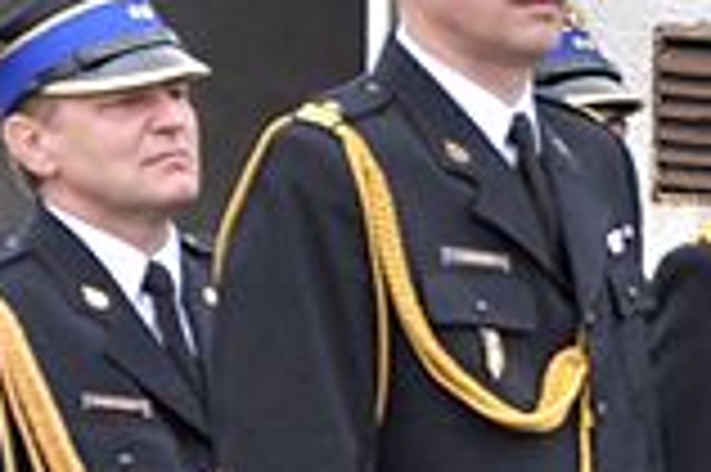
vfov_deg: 2.6
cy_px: 690
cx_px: 1656
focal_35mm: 533
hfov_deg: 3.8
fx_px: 10516
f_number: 5.3
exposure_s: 1/500
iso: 500
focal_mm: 66
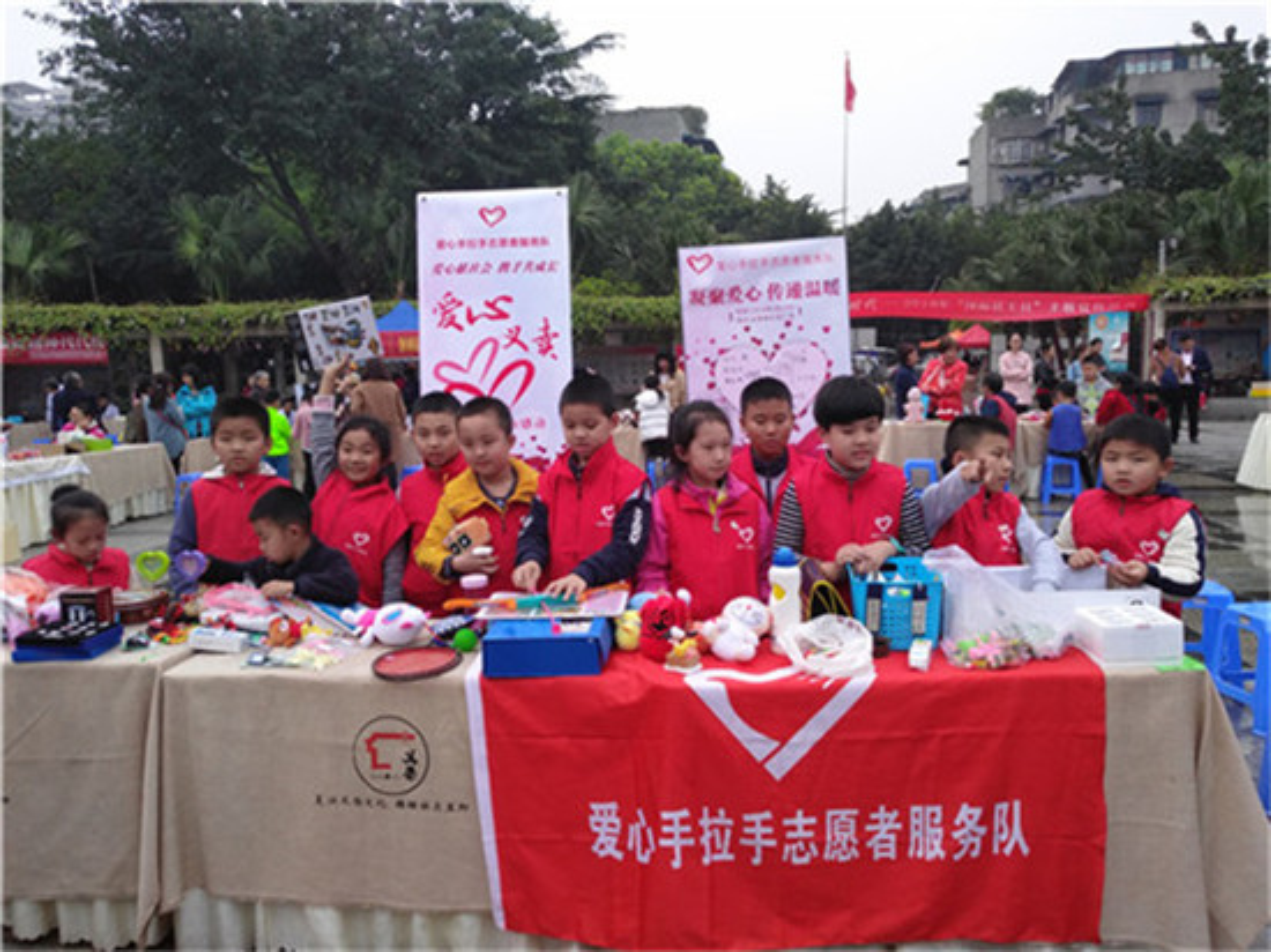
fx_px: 991
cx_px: 636
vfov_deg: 51.3
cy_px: 476
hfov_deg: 65.3
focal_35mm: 27
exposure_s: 1/400
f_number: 2
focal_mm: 3.66
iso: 100
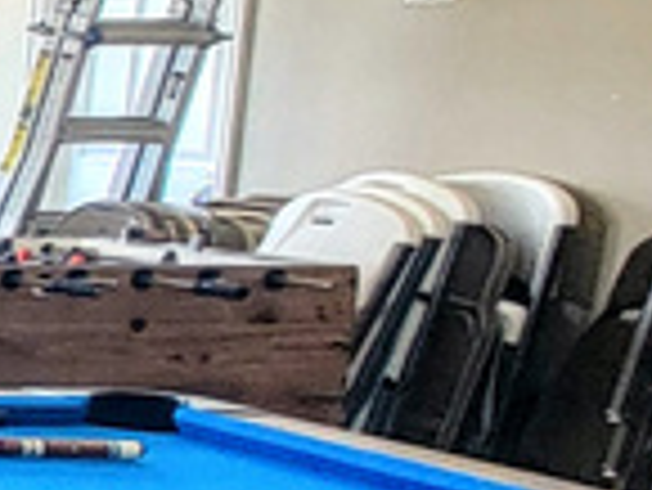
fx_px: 1734
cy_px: 274
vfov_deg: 16.1
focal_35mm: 92
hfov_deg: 9.8
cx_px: -1583
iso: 100
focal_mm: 2.2
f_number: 2.2
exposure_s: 1/120
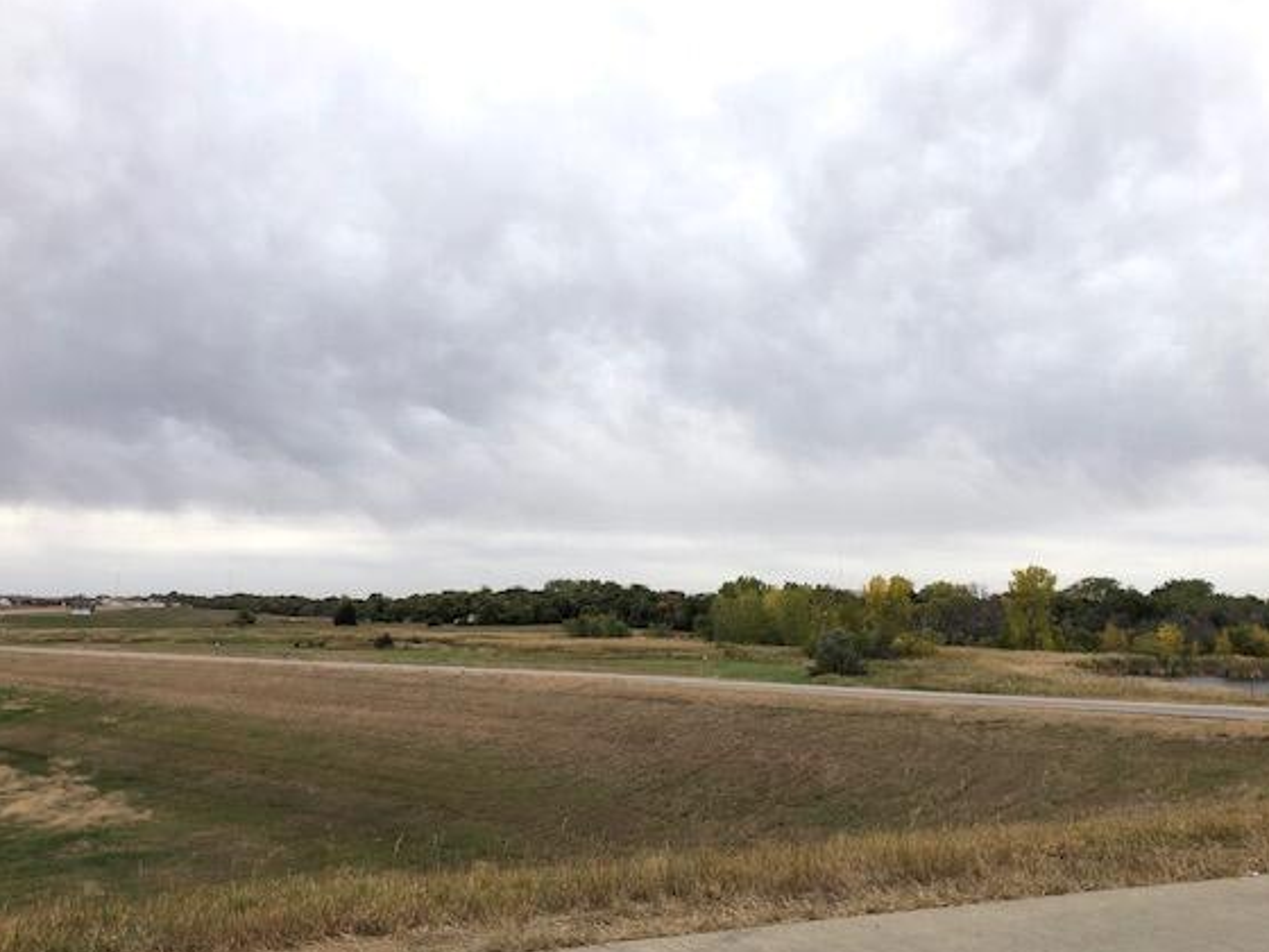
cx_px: 646
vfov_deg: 44.2
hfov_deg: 56.8
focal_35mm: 32
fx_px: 1173
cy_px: 496
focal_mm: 3.99
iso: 20
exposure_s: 1/857
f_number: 1.8
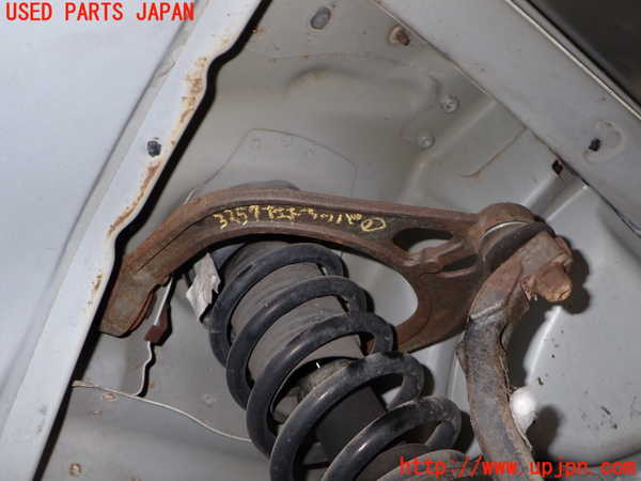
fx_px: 556
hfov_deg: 60.0
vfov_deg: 46.8
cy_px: 240
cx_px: 320
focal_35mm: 30
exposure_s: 1/30
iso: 200
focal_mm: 5.4
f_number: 2.3
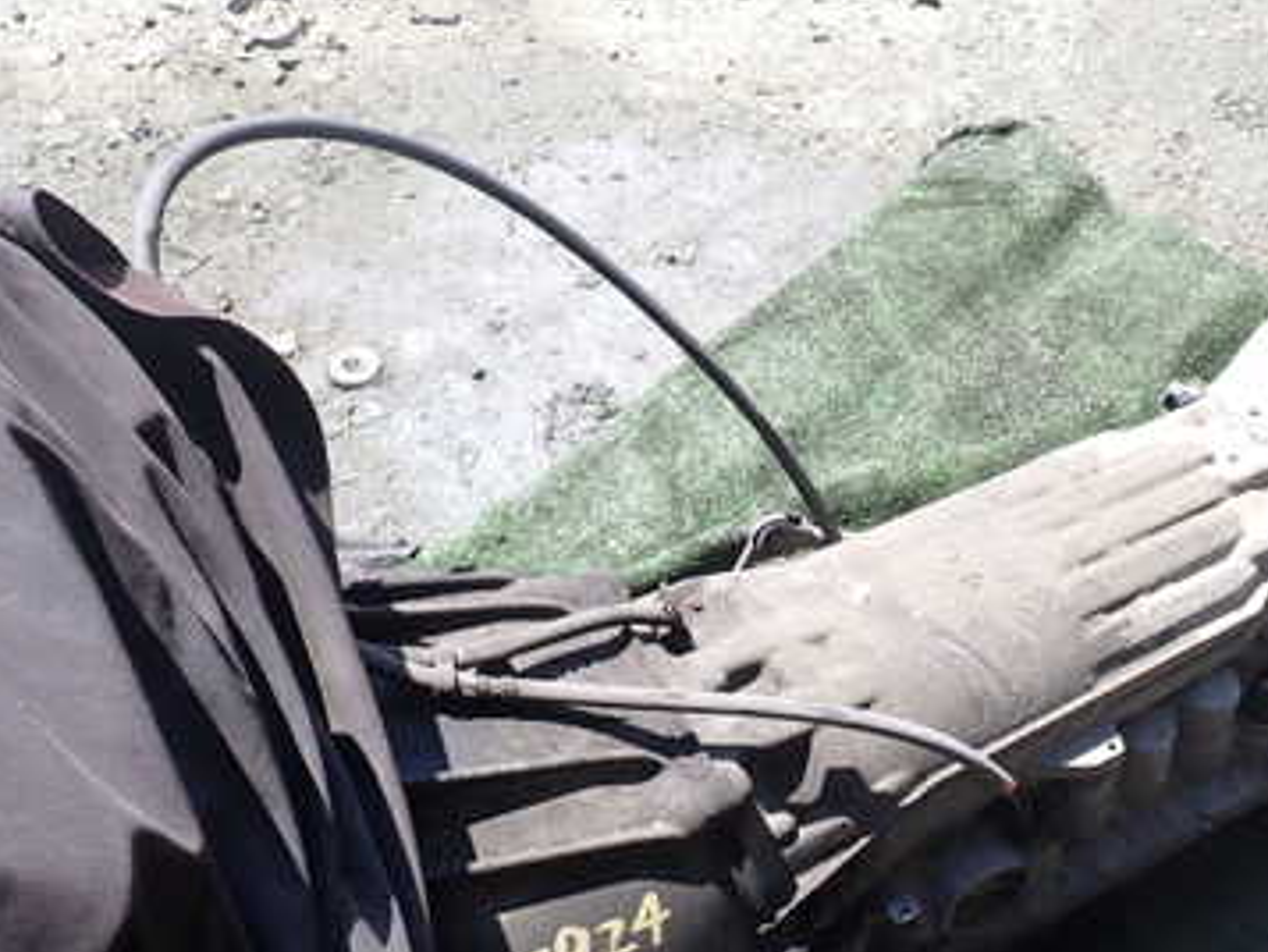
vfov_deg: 33.8
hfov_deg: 43.7
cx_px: 913
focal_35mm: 42
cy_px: 700
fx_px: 1539
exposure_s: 1/320
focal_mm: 4.5
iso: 100
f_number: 2.8
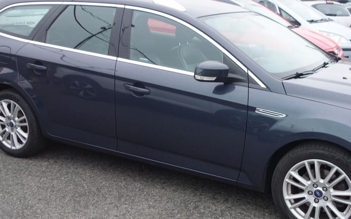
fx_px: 450
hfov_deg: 42.4
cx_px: 216
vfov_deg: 27.4
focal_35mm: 47
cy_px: 121
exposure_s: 1/100
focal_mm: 10.4
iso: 125
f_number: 2
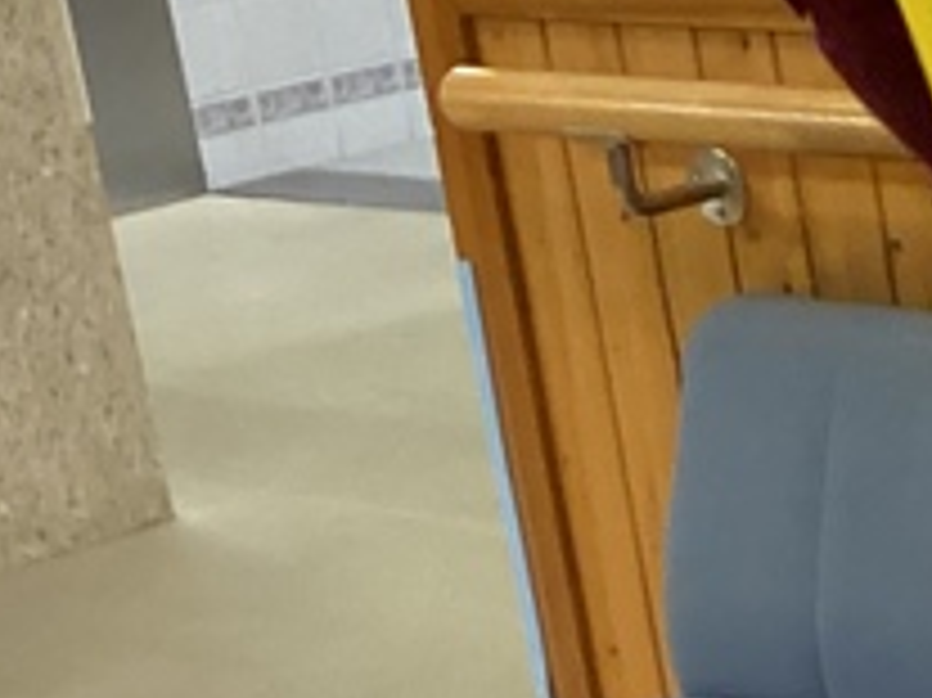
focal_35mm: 150
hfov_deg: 11.4
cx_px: 2058
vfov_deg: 9.8
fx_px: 4036
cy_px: 748
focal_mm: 3.3
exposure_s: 1/33
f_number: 2.4
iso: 320
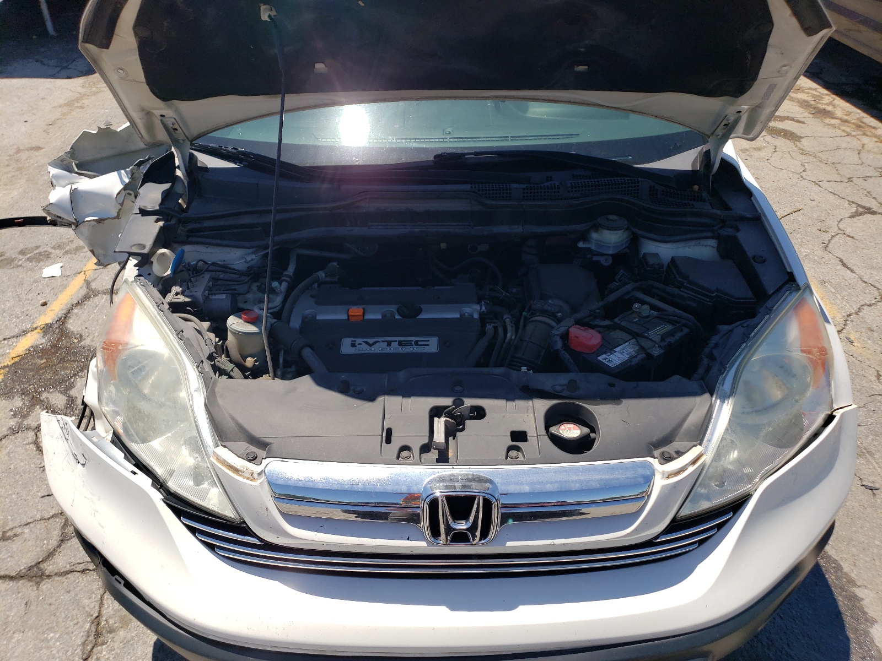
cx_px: 441
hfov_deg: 67.3
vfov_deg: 53.1
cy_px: 330
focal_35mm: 26
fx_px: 662
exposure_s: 1/3333
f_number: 1.5
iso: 50
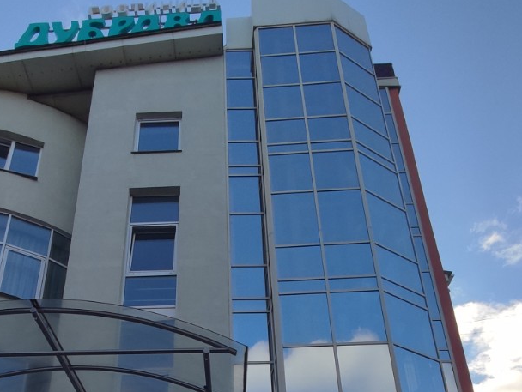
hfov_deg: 52.2
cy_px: 413
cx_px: 203
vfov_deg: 35.8
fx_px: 528
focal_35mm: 35
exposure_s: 1/1250
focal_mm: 1.65
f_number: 2.2
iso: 50
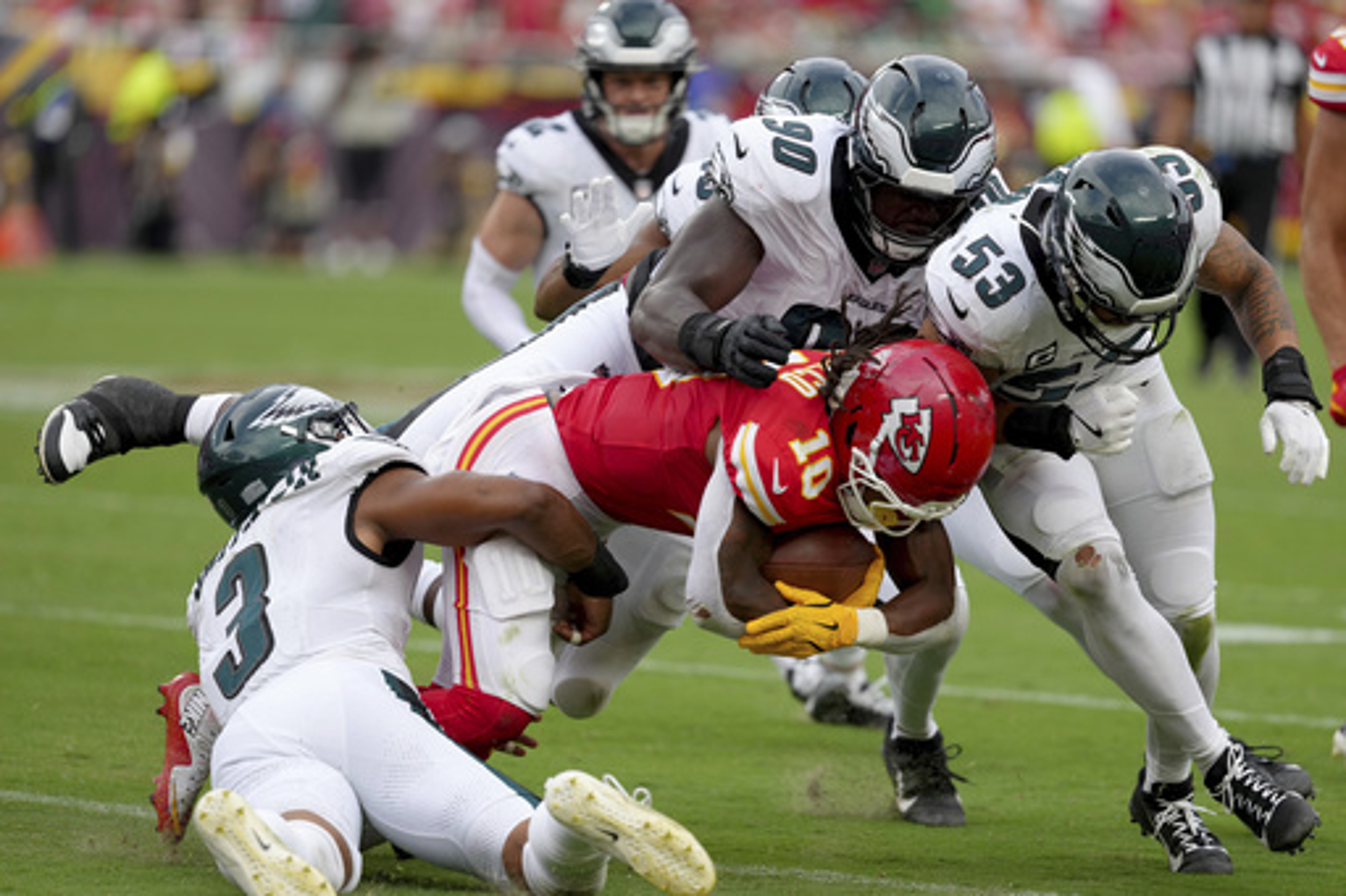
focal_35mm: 300
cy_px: 448
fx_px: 11212
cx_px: 673
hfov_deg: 6.9
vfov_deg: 4.6
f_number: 2.8
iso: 500
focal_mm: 300
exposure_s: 1/2000
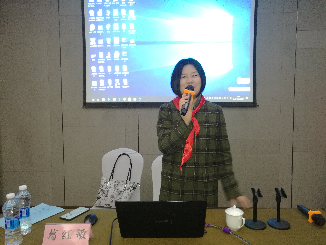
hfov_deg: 65.3
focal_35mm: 27
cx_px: 163
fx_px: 254
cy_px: 122
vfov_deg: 51.4
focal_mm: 4.04
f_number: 2
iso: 320
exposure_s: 1/24
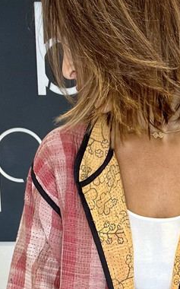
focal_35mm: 67
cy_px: 275
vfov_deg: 29.1
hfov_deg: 19.2
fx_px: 527
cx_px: 141
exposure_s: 1/60
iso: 100
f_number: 2.2
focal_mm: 2.71
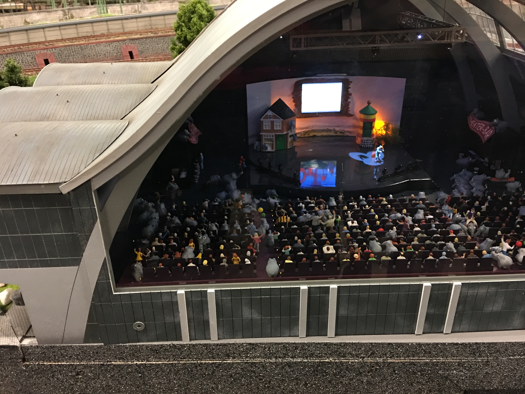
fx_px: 440
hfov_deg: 61.7
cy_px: 197
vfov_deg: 48.2
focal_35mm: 29
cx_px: 262
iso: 125
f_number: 2.2
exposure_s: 1/8
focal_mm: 4.15
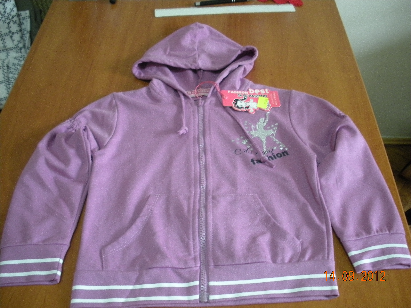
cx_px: 206
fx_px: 416
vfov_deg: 40.7
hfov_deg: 52.6
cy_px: 154
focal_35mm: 35
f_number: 3.5
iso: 400
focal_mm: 6.3
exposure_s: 1/24.6
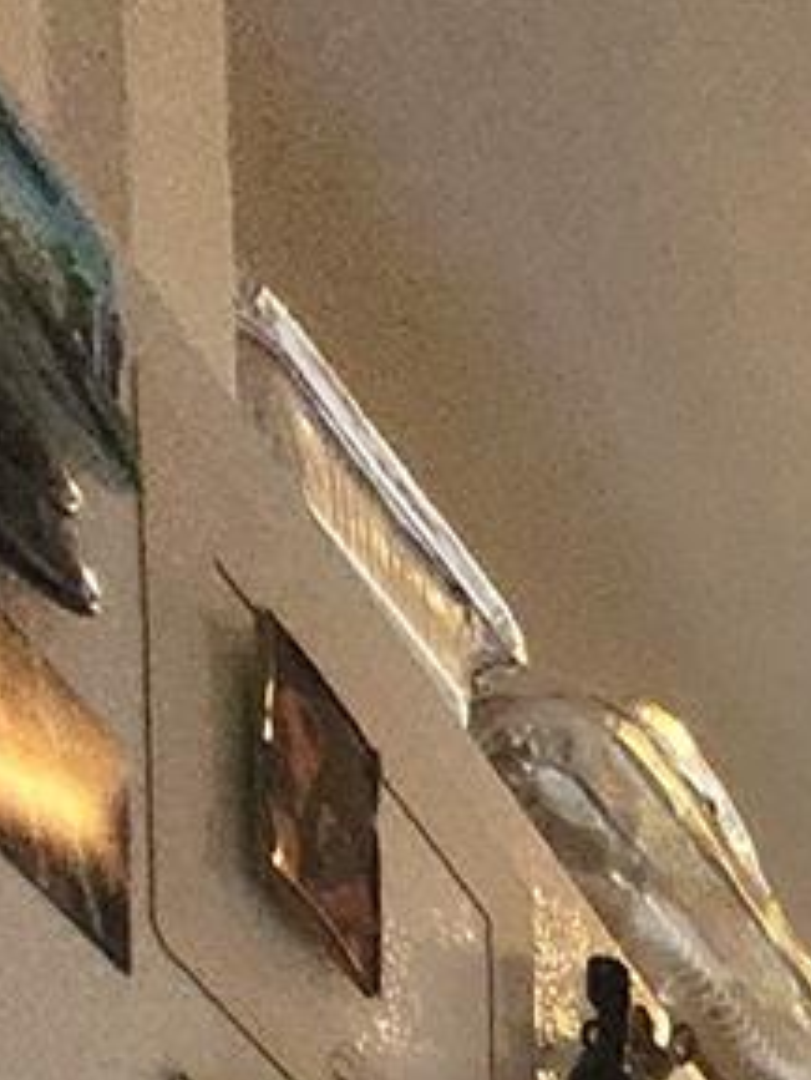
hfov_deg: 15.1
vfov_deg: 14.7
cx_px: 1813
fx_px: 2154
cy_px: 2672
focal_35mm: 69
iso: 320
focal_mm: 1.74
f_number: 2.2
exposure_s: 1/60.2
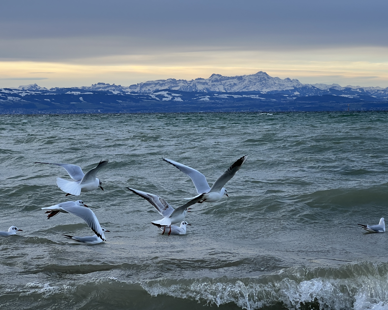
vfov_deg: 18.9
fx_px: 930
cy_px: 156
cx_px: 196
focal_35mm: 81
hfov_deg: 23.6
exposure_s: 1/132
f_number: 2.8
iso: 32
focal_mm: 9
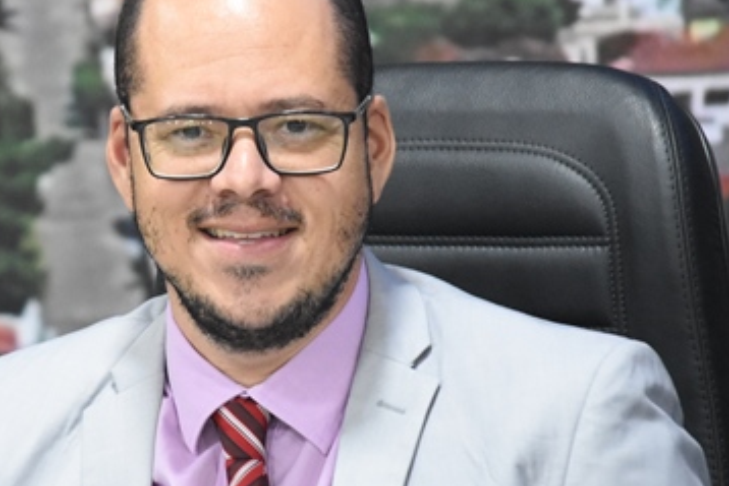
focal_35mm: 483
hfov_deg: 4.3
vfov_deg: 2.8
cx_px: 177
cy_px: 252
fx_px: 9784
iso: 5000
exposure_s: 1/60
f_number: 5
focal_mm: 180
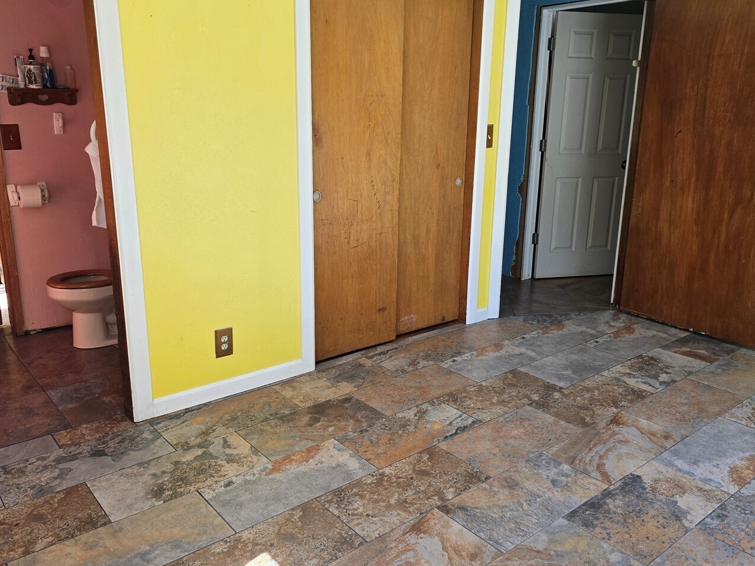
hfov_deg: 61.6
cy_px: 263
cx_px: 356
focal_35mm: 29
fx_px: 633
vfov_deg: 48.2
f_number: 1.7
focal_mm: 6.3
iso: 80
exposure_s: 1/180
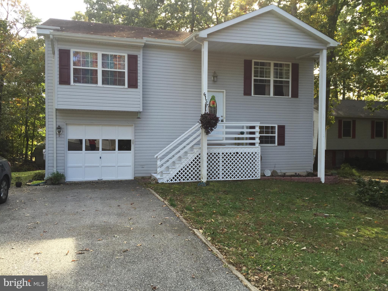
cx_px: 194
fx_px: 325
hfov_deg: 61.7
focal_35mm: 29
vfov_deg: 48.2
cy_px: 146
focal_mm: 4.15
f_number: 2.2
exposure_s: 1/222
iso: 32
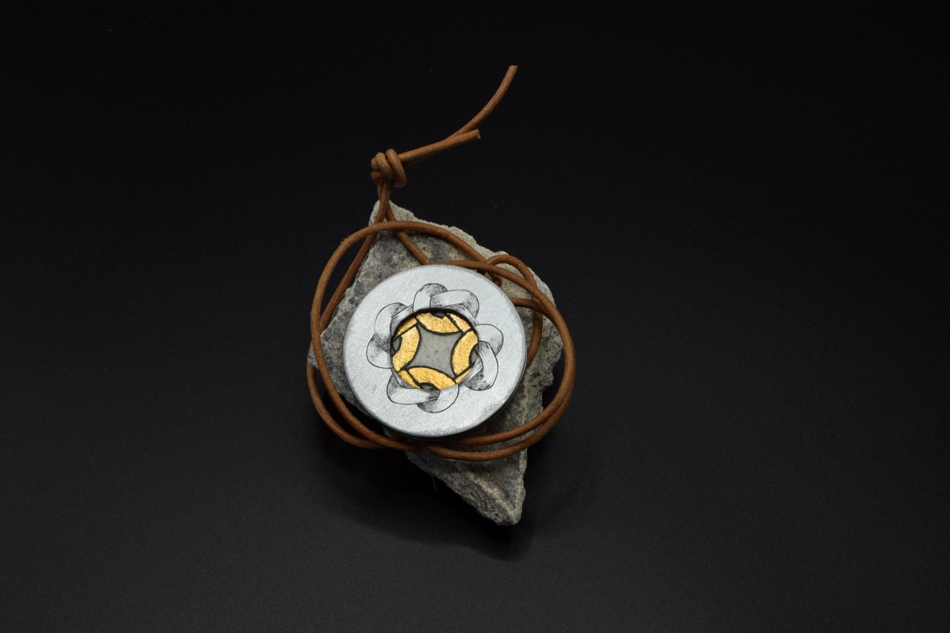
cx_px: 475
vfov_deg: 25.8
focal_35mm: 52
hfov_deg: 37.8
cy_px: 316
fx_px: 1386
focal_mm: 35
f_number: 22
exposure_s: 1/4
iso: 100
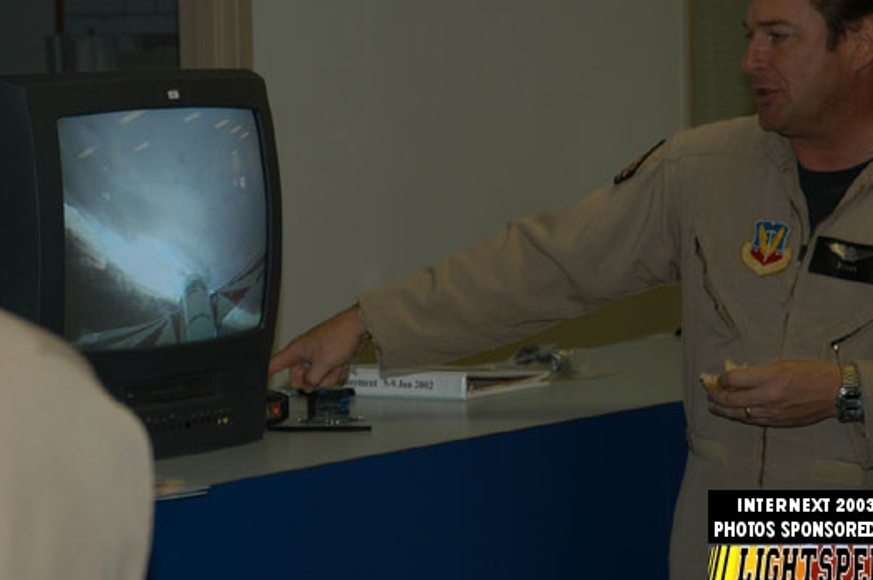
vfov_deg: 8.8
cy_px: 215
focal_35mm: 155
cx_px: 342
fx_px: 3754
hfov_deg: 13.3
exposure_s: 1/60
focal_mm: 80
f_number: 5
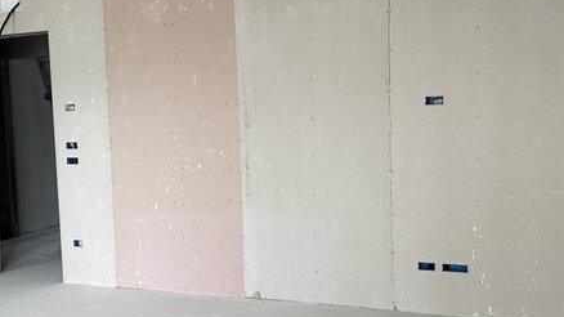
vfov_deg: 32.0
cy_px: 158
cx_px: 357
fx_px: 553
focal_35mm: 37
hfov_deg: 53.4
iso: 250
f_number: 1.78
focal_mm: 6.86
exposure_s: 1/60
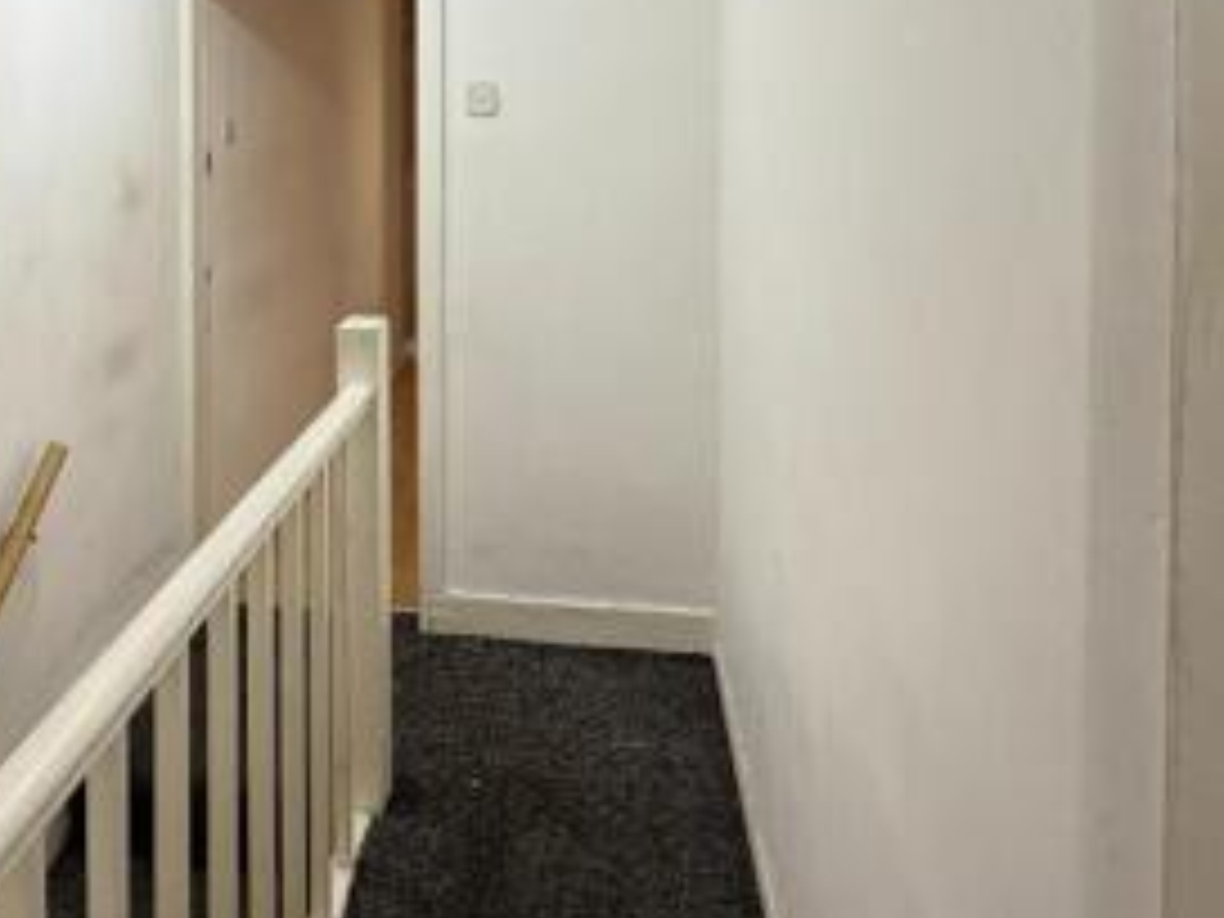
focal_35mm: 30
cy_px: 128
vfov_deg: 43.6
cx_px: 452
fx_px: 1061
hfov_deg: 59.1
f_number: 2.2
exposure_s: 1/100
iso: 125
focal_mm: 2.22
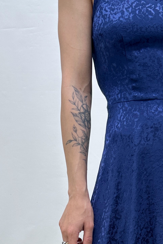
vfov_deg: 26.6
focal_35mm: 70
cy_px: 267
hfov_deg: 19.1
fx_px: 475
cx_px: 148
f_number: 1.78
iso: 80
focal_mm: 6.86
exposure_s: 1/887
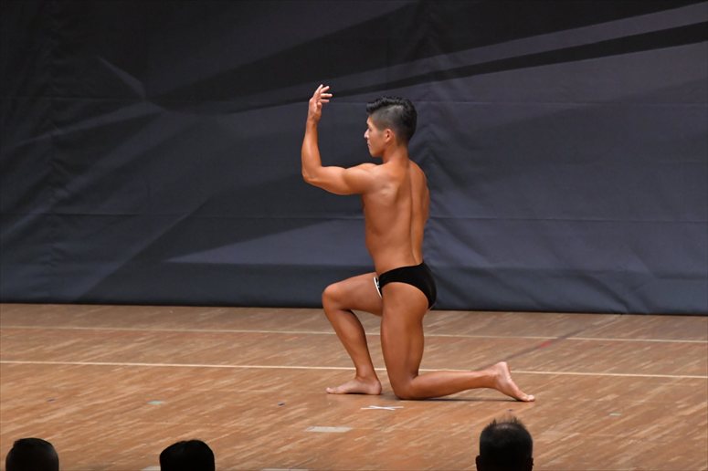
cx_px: 354
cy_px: 236
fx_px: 5602
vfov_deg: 4.8
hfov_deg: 7.2
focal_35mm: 285
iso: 6400
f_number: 5.6
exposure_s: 1/400
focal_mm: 190
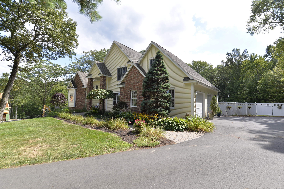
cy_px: 94
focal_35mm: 18
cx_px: 142
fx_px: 142
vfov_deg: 67.4
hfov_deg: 90.0
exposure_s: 1/200
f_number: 6.3
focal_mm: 18
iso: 100
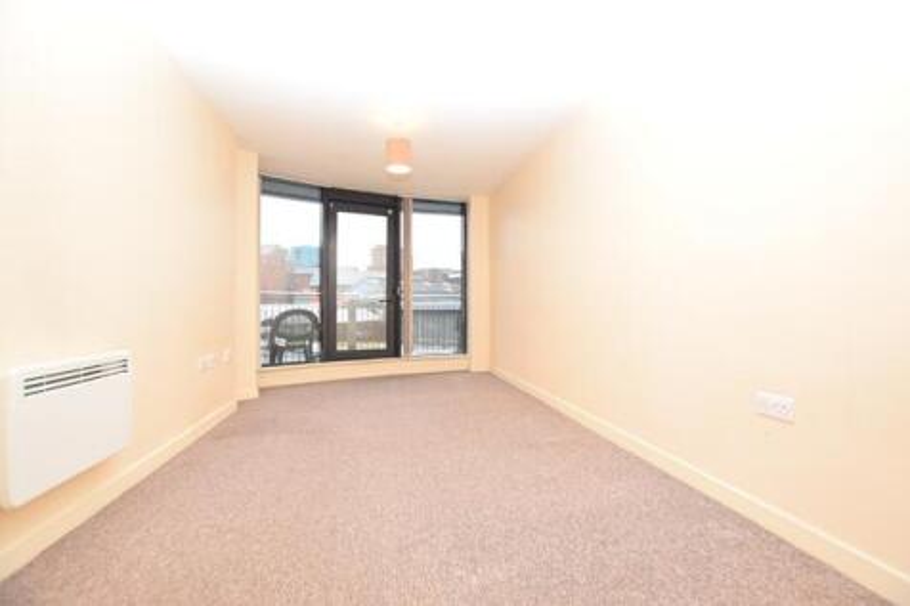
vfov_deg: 77.3
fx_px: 379
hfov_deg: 100.4
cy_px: 303
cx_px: 455
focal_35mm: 15
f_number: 4.5
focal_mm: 10
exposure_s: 1/80
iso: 800
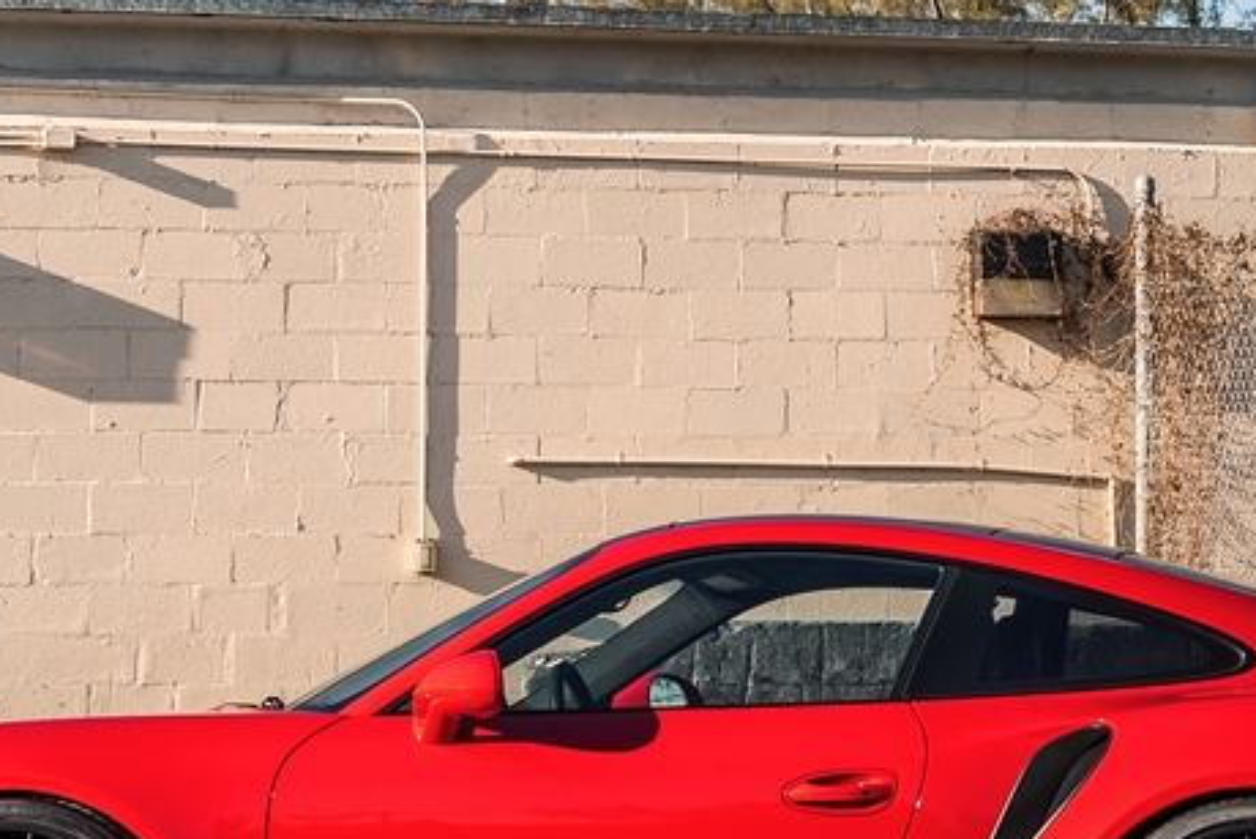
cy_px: 385
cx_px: 1453
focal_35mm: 146
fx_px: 5095
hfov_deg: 13.7
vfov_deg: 9.4
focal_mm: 35
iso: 100
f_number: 4
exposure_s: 1/250
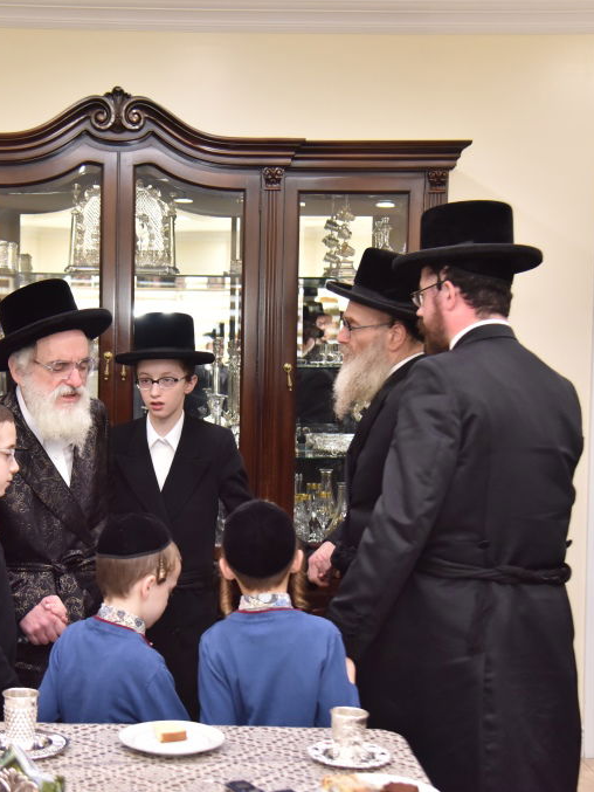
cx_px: 156
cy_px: 397
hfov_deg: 22.7
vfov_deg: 30.3
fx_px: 1464
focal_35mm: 64
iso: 1600
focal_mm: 44
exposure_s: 1/160
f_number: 4
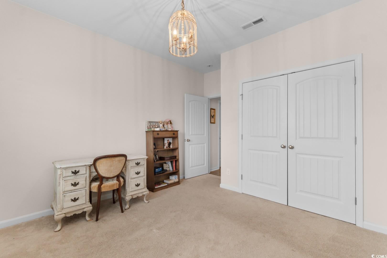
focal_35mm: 15
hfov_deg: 100.4
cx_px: 194
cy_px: 129
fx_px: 161
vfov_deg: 77.3
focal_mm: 10
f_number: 4.5
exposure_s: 1.3
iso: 100
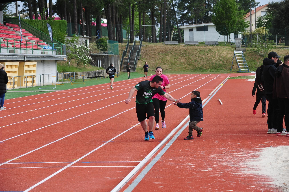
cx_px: 144
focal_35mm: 110
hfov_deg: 18.6
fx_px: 883
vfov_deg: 12.4
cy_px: 96
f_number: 7.1
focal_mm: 110
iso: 320
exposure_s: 1/640
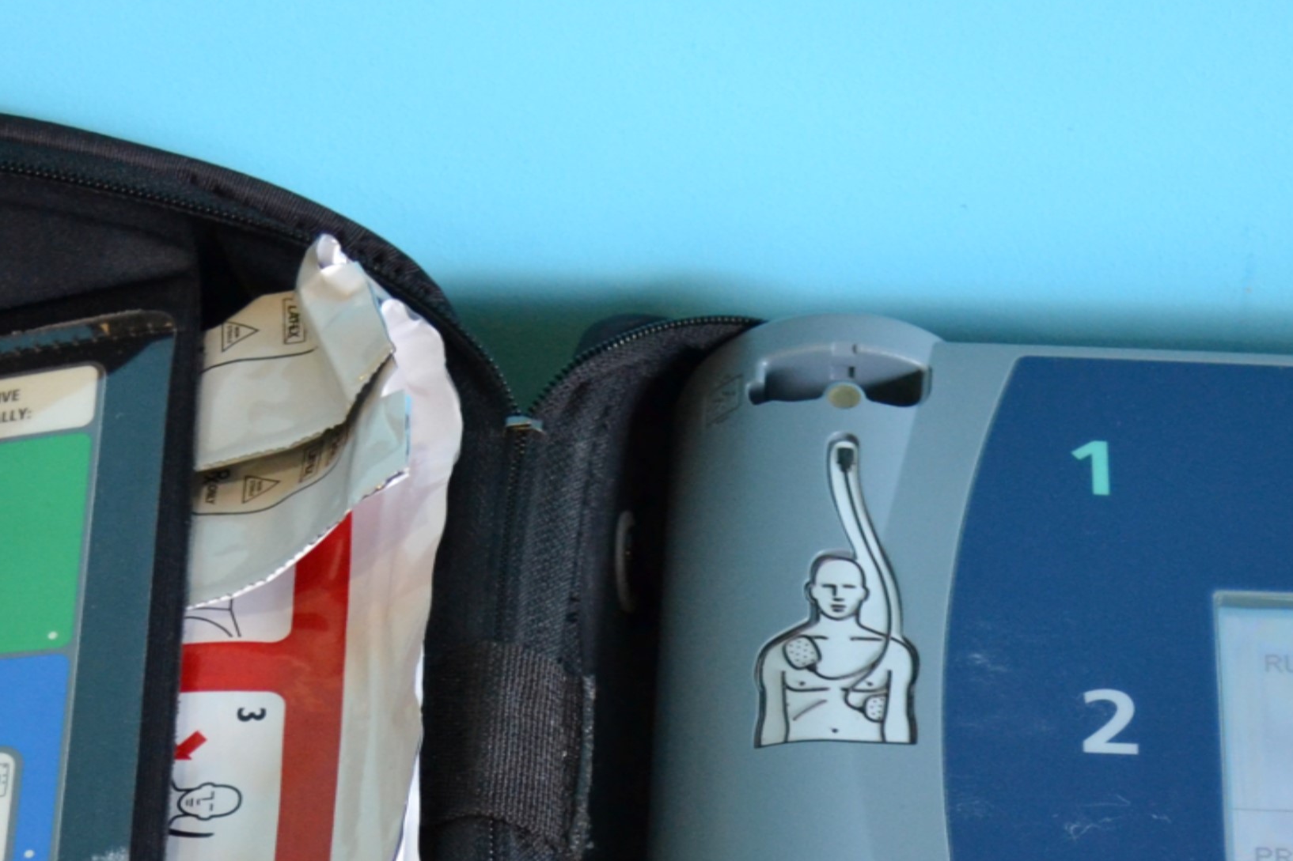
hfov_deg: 18.6
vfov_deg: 12.1
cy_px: 1154
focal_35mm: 110
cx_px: 506
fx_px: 3950
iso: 1000
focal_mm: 26
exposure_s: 1/60
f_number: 4.2
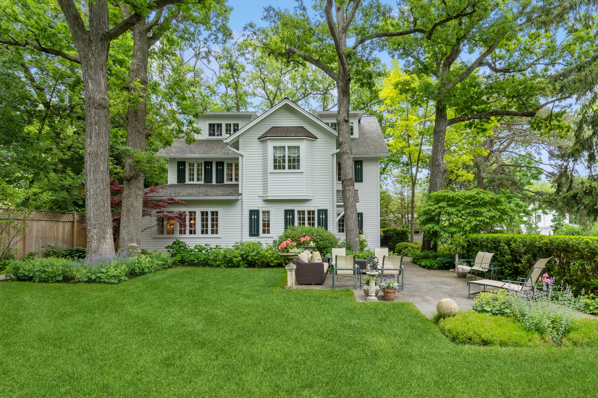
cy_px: 199
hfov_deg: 85.4
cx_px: 299
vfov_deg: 63.2
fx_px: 324
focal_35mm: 20
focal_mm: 13
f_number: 9
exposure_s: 1/100
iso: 200
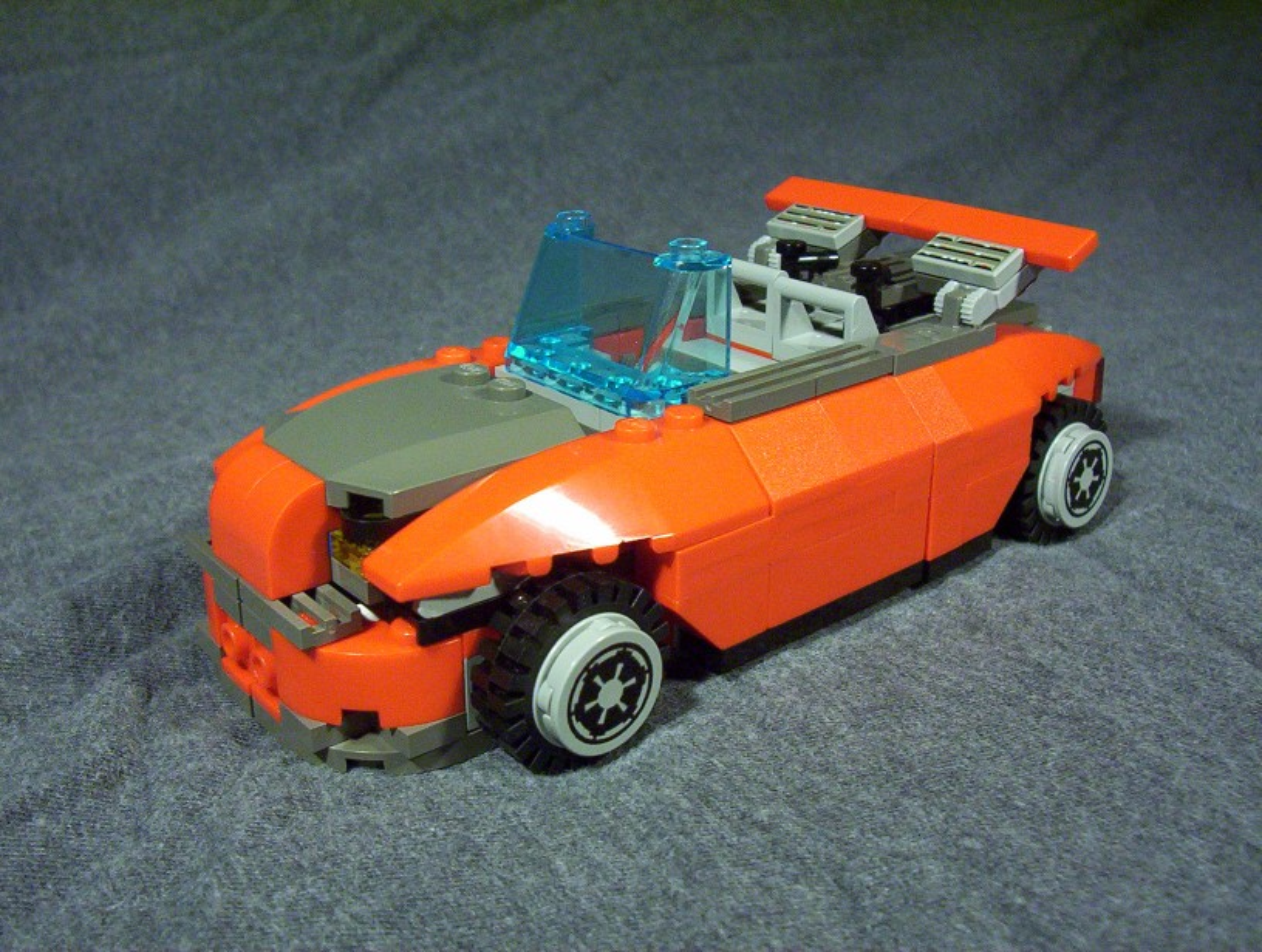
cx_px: 631
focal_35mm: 43
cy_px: 476
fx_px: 1571
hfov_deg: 43.8
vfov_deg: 33.7
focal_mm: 5.77
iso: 200
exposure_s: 1/35.1
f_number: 2.73
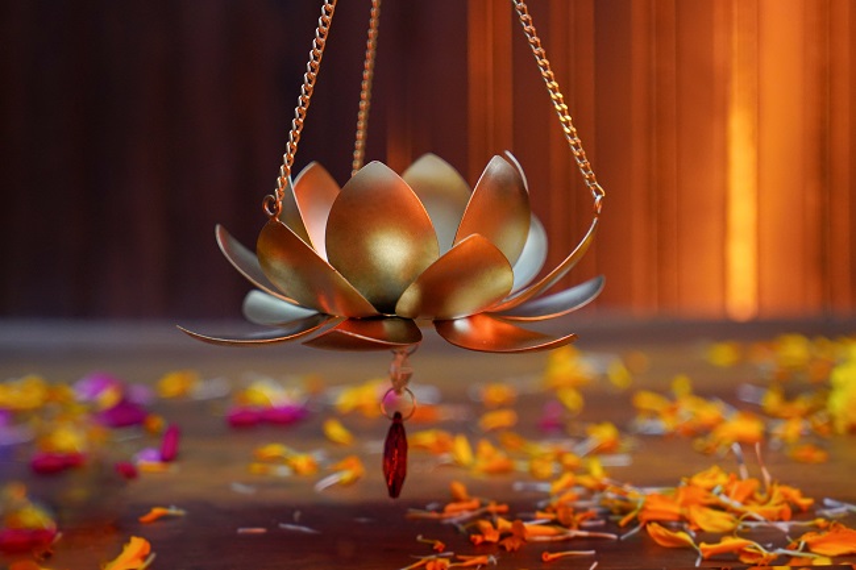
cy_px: 285
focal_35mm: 70
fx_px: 1664
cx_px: 428
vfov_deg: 19.4
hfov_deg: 28.9
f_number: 4.5
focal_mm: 70
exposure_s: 1/100
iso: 3200
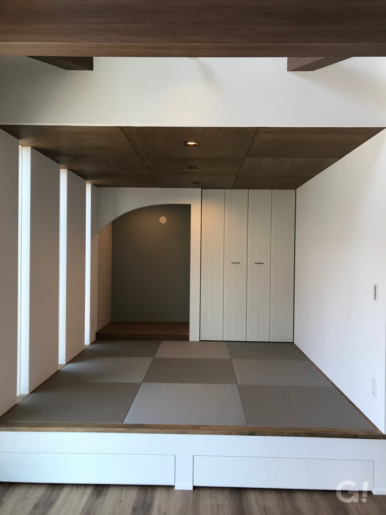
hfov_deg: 49.7
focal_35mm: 28
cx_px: 193
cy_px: 258
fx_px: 416
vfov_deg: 63.4
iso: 32
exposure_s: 1/120
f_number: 1.8
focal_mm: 3.99
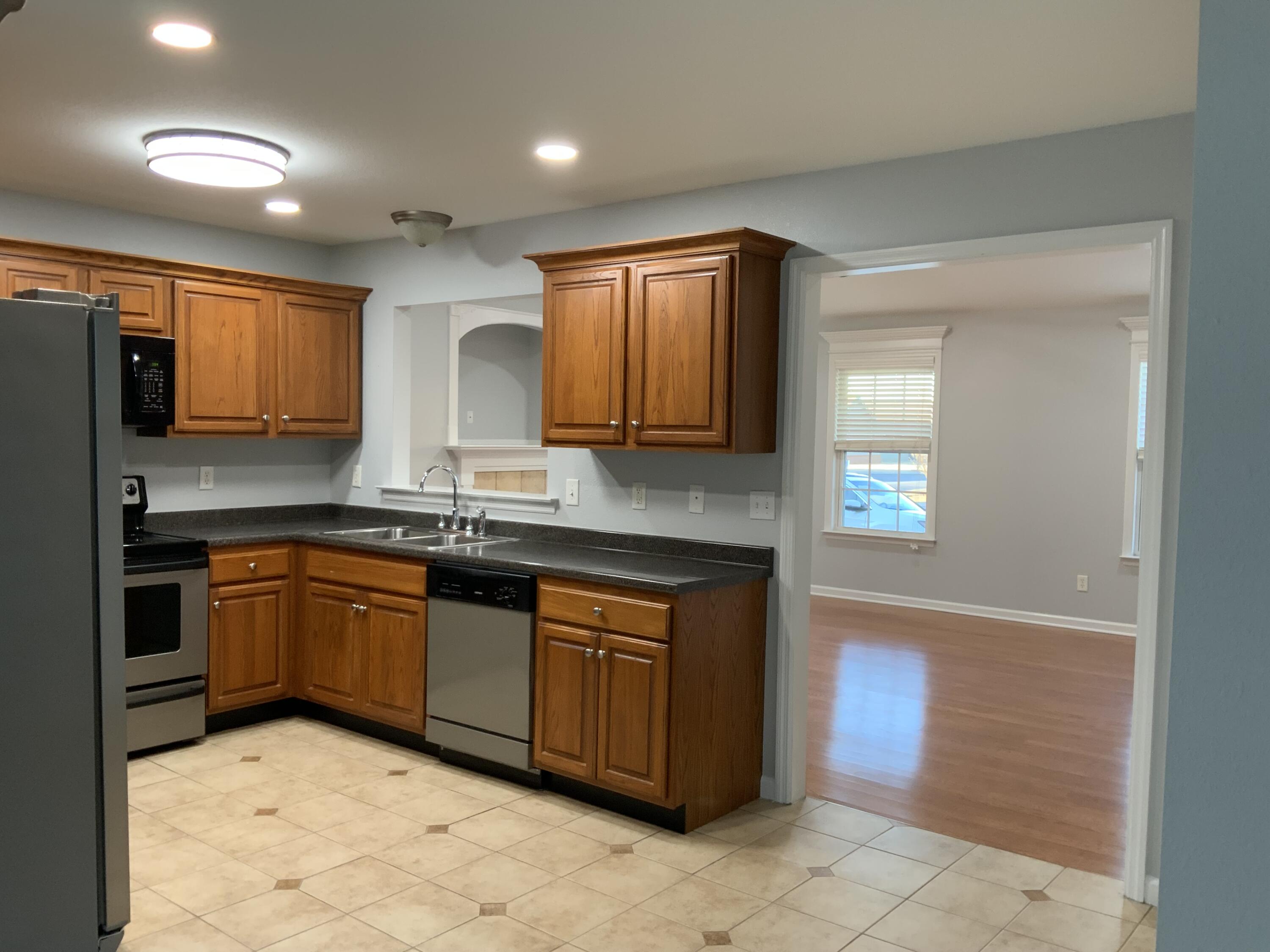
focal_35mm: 29
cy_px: 476
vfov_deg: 48.2
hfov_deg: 61.7
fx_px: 1064
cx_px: 635
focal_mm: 3
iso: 100
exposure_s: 1/60
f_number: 1.8
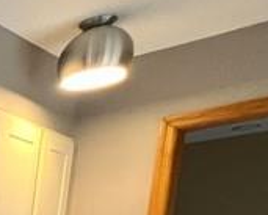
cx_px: -470
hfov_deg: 12.8
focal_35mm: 76
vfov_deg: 16.4
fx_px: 603
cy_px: 405
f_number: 1.8
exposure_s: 1/60
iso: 160
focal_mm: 1.57
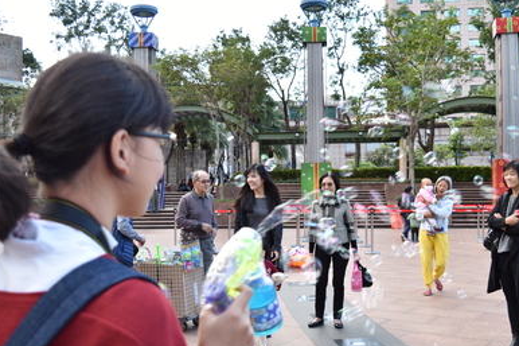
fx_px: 605
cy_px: 186
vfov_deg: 31.9
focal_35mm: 42
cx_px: 274
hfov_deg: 46.4
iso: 100
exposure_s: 1/100
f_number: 5
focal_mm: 24
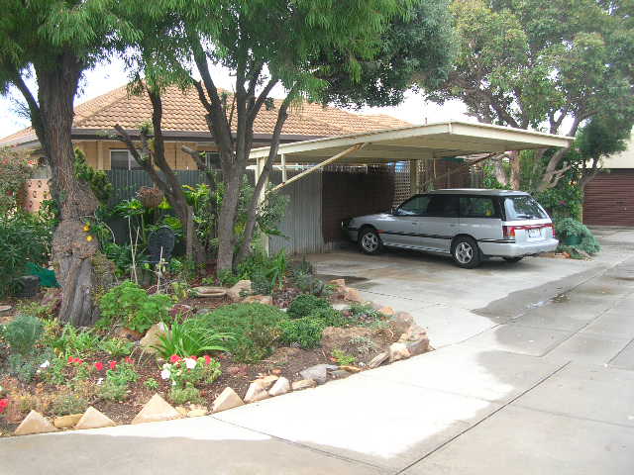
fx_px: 641
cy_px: 238
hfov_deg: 52.6
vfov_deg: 40.7
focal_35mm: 35
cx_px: 317
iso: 71
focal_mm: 5.8
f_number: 2.8
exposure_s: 1/96.4
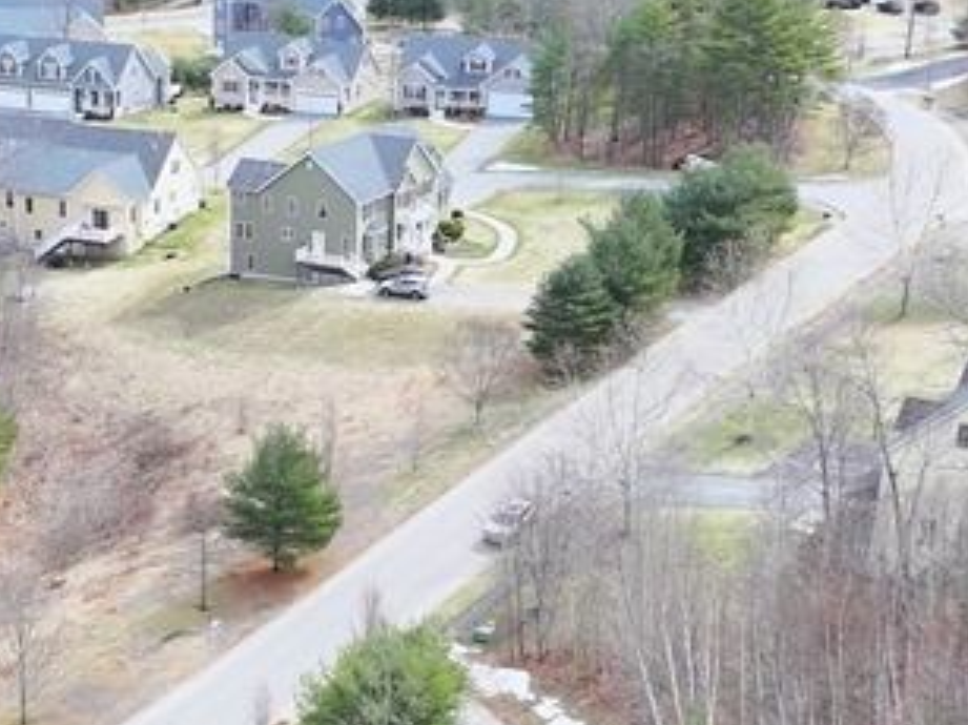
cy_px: 723
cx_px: 218
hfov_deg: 24.1
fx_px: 2236
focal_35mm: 80
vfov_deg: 18.0
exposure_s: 1/1250
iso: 410
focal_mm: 12.29
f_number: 2.8
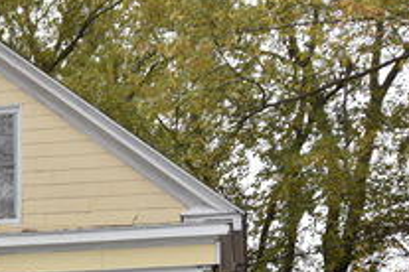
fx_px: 1011
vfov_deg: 14.9
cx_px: -57
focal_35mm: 89
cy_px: 312
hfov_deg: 21.5
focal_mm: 24
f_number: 5.6
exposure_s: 1/125
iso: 200
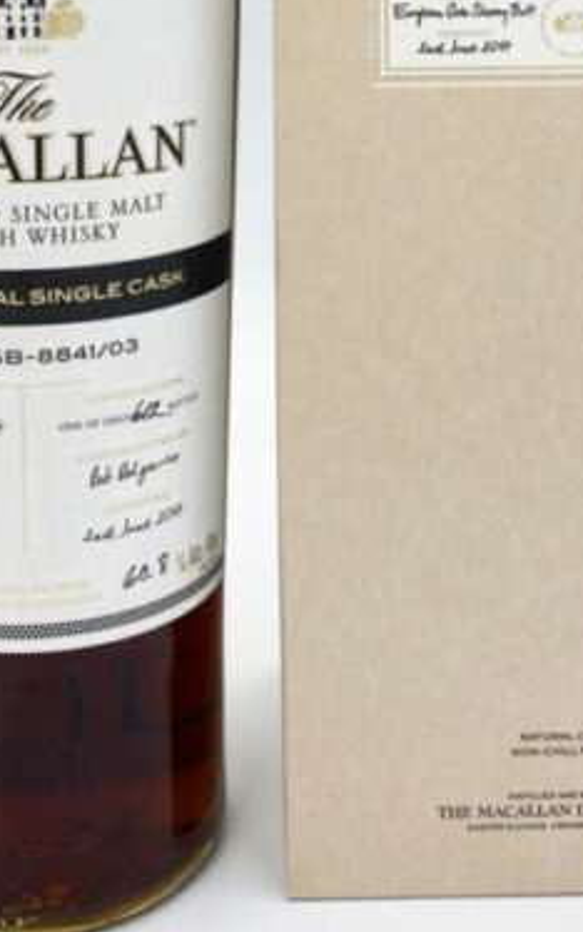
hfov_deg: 22.0
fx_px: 1499
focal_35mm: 59
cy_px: 20
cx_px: 331
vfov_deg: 32.1
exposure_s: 1/563
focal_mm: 4.25
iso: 32
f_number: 1.8
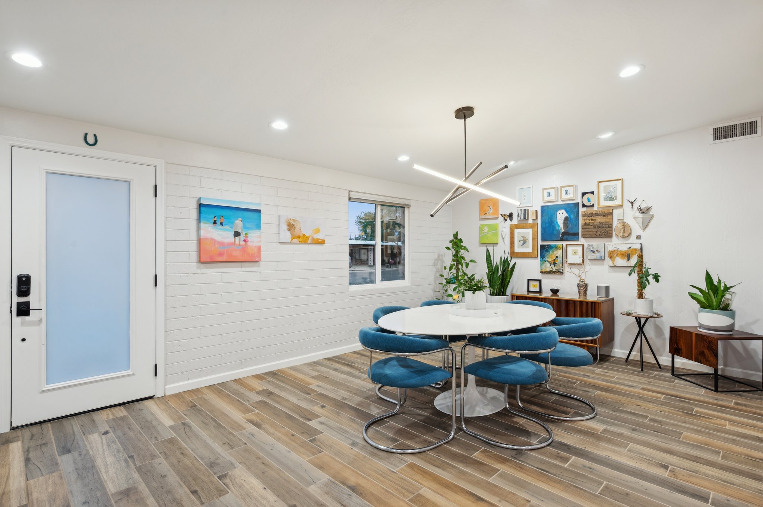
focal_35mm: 18
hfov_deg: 90.0
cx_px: 382
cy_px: 254
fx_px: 381
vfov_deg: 67.3
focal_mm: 18
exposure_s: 1/10
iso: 320
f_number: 8
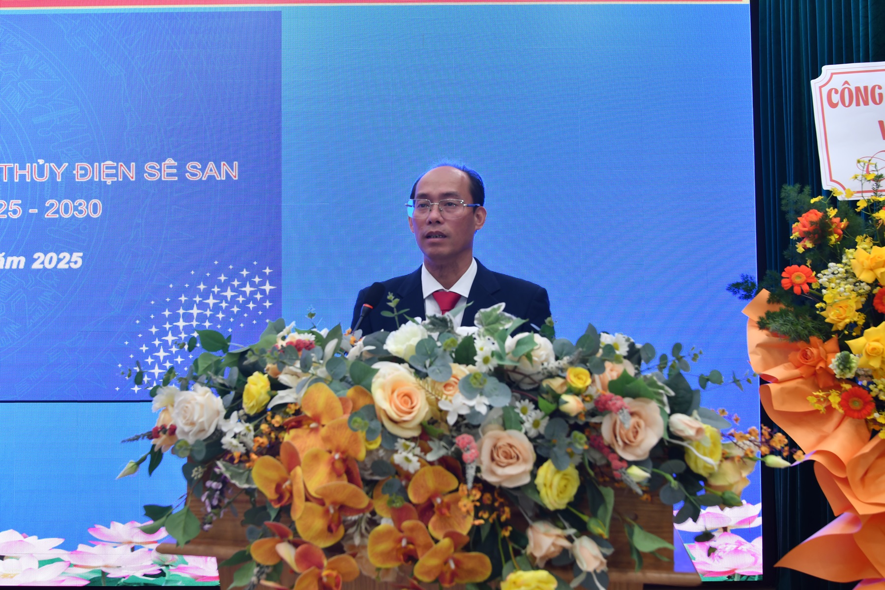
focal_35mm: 30
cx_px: 442
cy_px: 295
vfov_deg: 43.6
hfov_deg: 61.9
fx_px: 737
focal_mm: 20
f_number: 4.5
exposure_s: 1/50
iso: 400
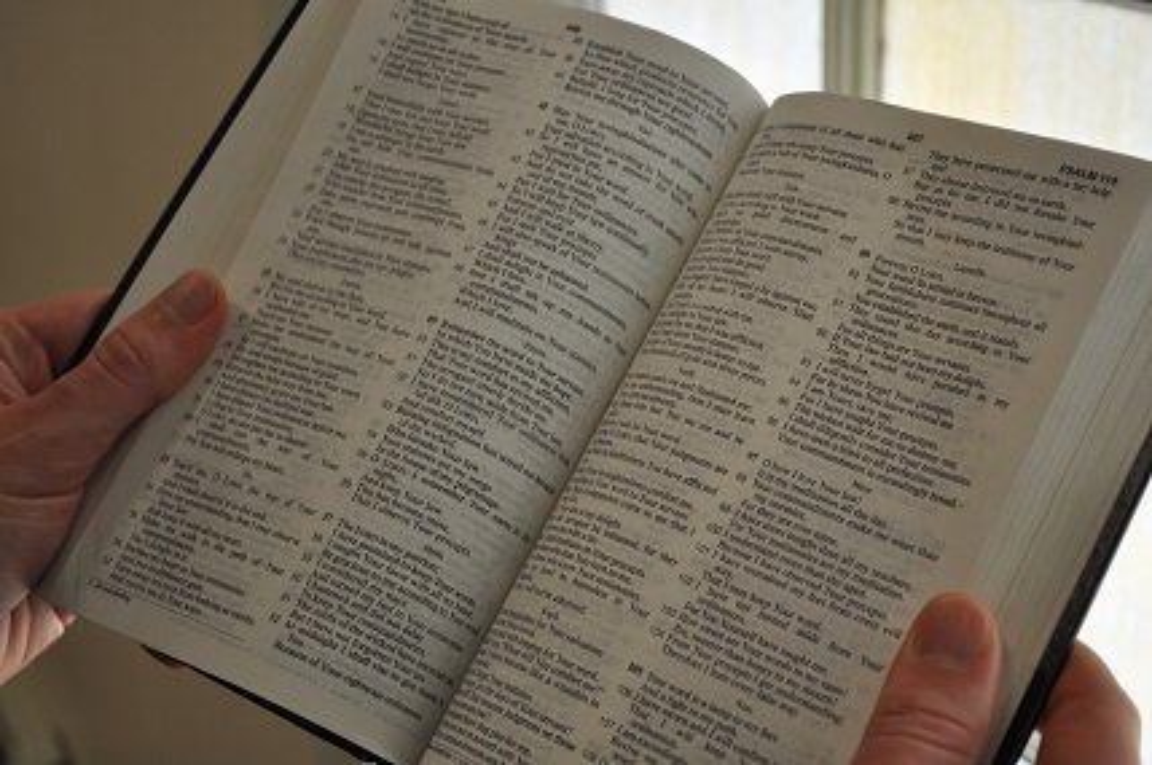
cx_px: 576
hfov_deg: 30.5
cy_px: 382
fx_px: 2110
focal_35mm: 66
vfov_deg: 20.6
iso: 400
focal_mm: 44
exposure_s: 1/60
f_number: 5.3
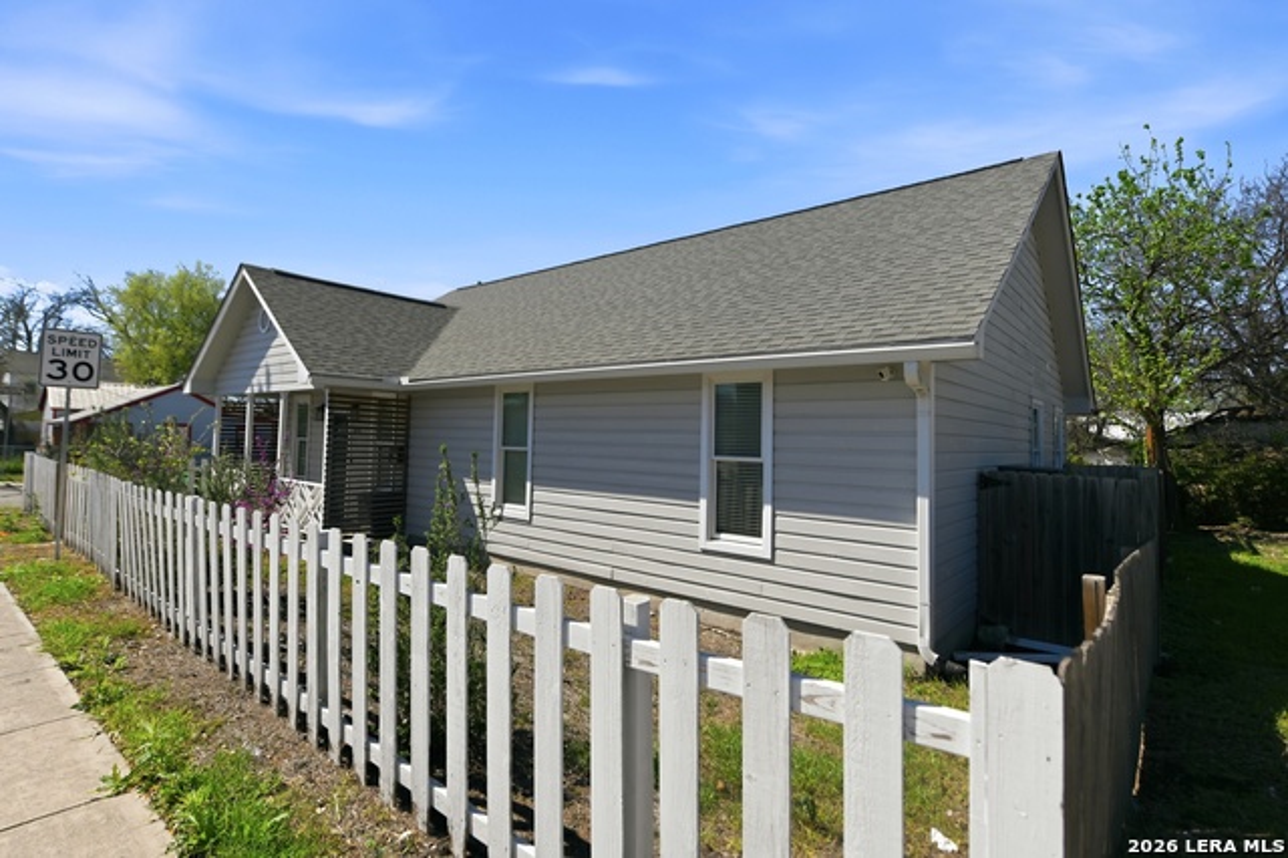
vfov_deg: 70.4
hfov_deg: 93.3
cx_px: 644
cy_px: 429
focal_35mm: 17
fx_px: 608
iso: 50
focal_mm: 17
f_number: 4
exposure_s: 1/3200
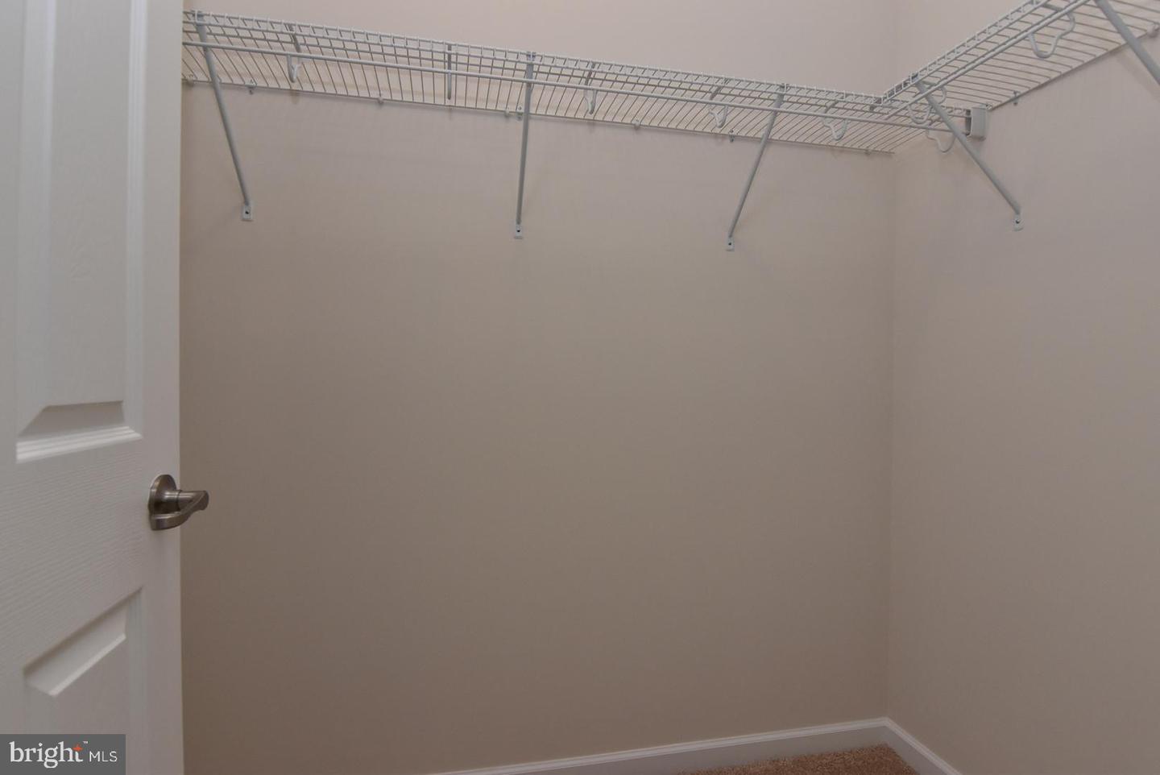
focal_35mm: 18
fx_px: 580
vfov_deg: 67.5
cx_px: 580
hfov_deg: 90.0
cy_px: 388
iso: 800
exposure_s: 1/160
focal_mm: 12
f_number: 8
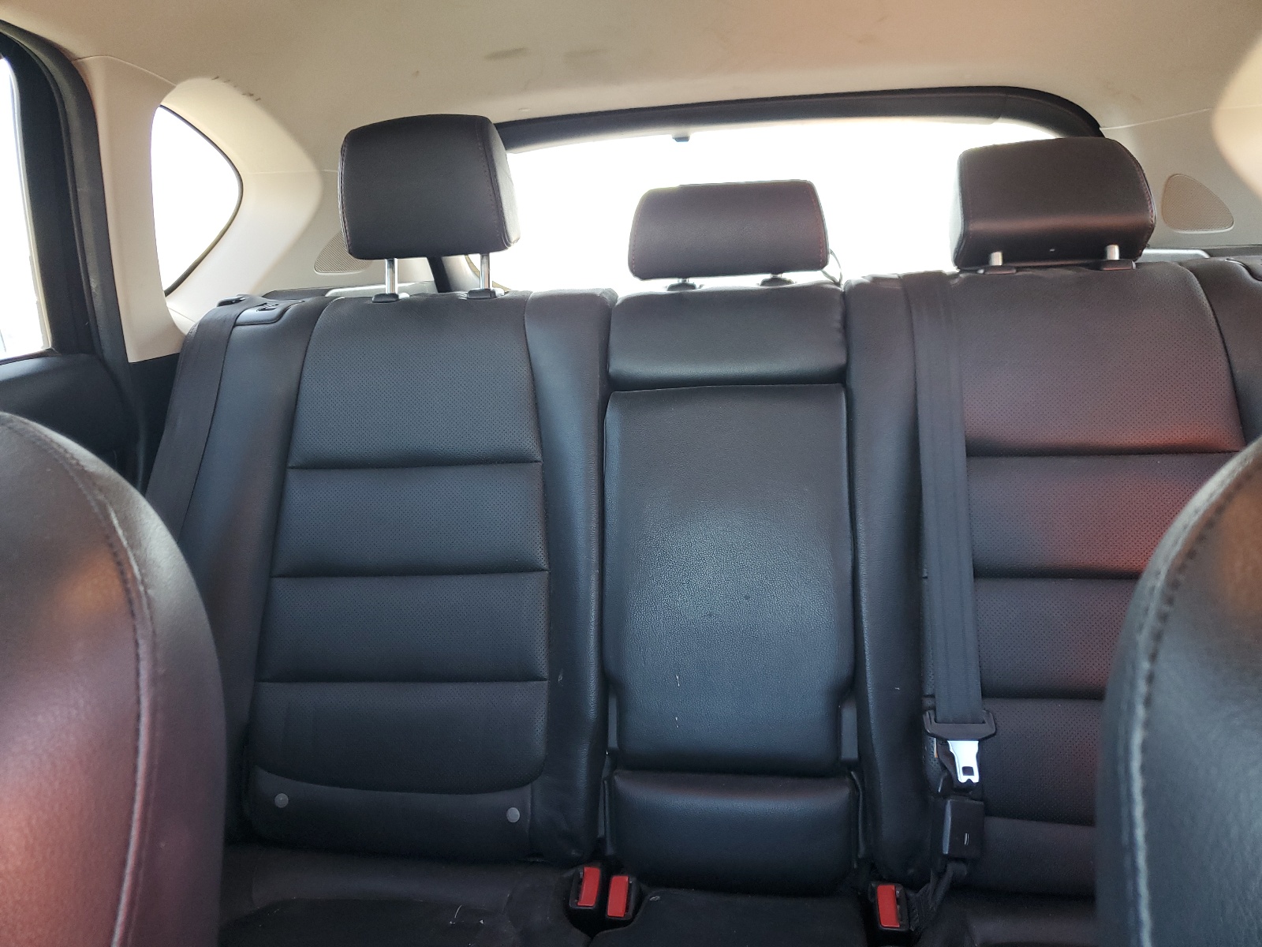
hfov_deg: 67.3
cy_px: 474
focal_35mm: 26
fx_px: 948
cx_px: 631
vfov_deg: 53.1
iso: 83
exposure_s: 1/60.2
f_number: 1.5
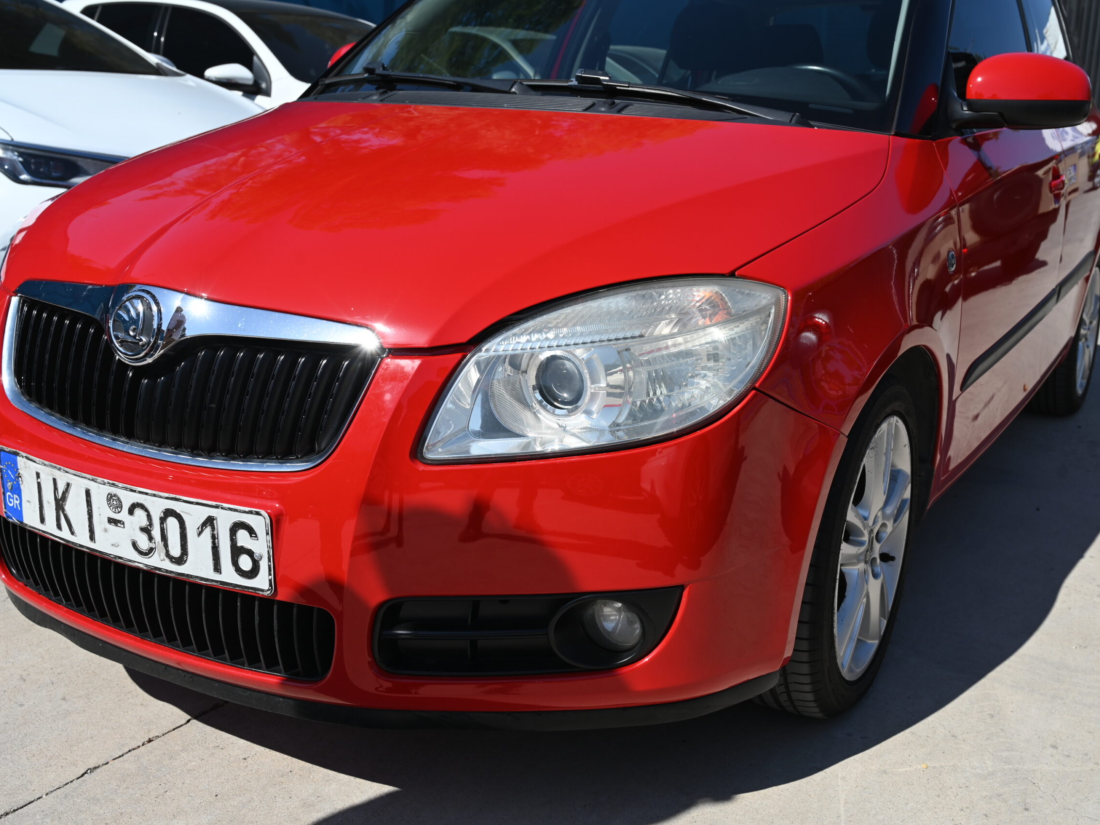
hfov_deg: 48.9
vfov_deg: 37.7
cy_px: 413
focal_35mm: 38
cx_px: 616
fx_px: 1207
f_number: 7.1
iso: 100
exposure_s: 1/400
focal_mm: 35
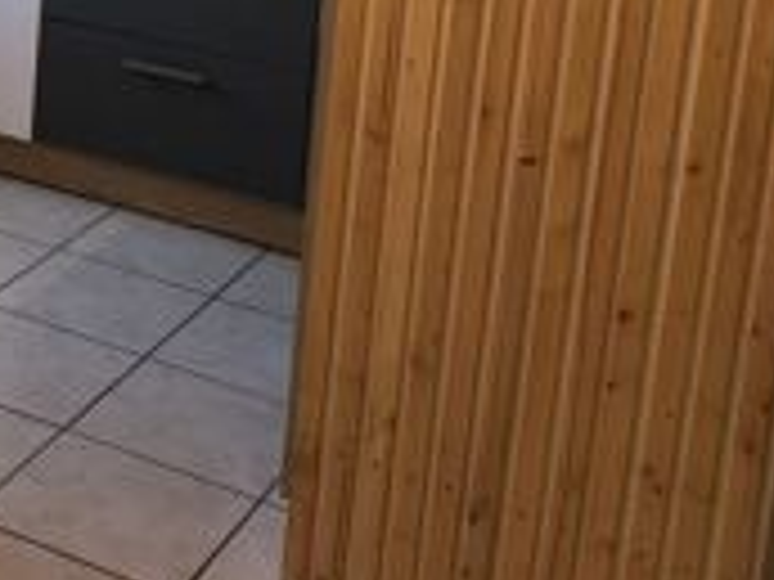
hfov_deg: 21.7
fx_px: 1811
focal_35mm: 81
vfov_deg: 17.0
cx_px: -238
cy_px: -211
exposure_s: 1/50
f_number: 2.2
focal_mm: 4.15
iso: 25
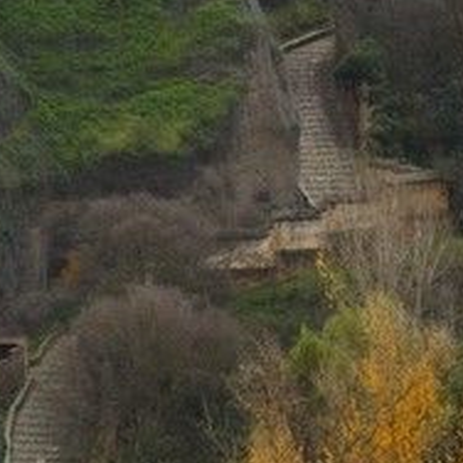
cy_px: -507
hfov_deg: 3.4
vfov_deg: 3.4
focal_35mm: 507
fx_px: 7672
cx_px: 1182
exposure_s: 1/160
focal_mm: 70
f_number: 8
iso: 400
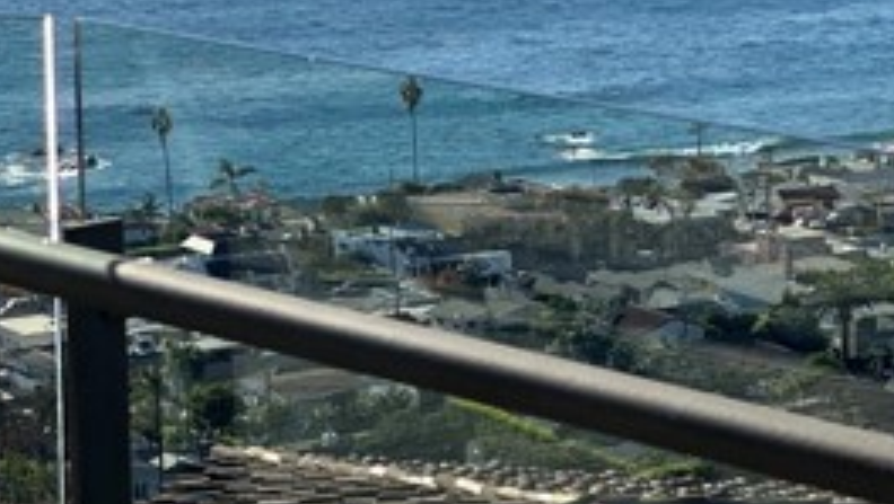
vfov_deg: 6.0
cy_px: -149
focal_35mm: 203
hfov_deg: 10.6
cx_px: 281
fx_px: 4816
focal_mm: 9
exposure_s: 1/995
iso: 32
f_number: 2.8
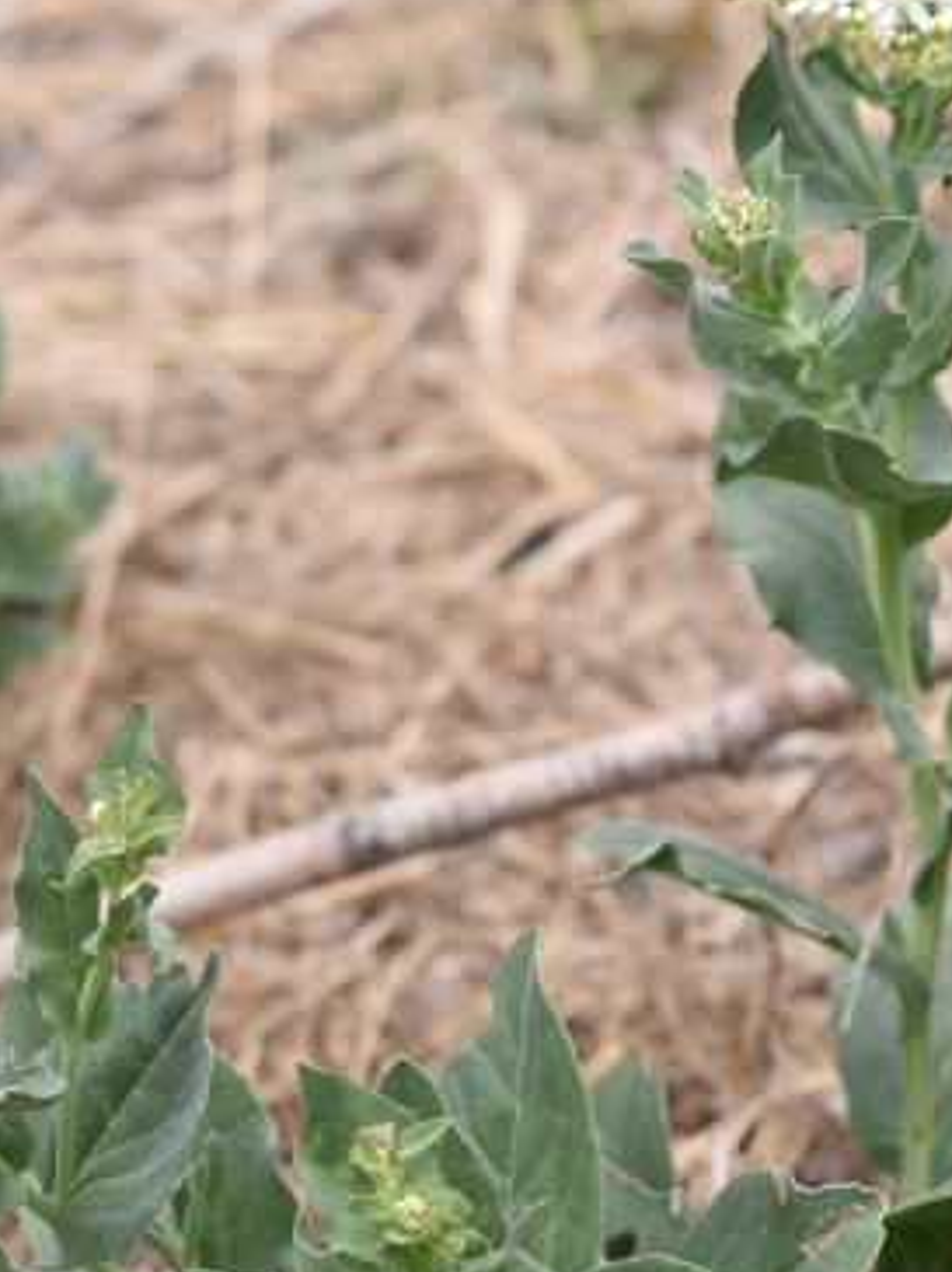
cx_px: 244
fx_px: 7053
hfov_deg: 7.7
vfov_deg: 10.2
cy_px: 1267
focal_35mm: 192
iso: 200
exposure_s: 1/160
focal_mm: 56
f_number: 6.3
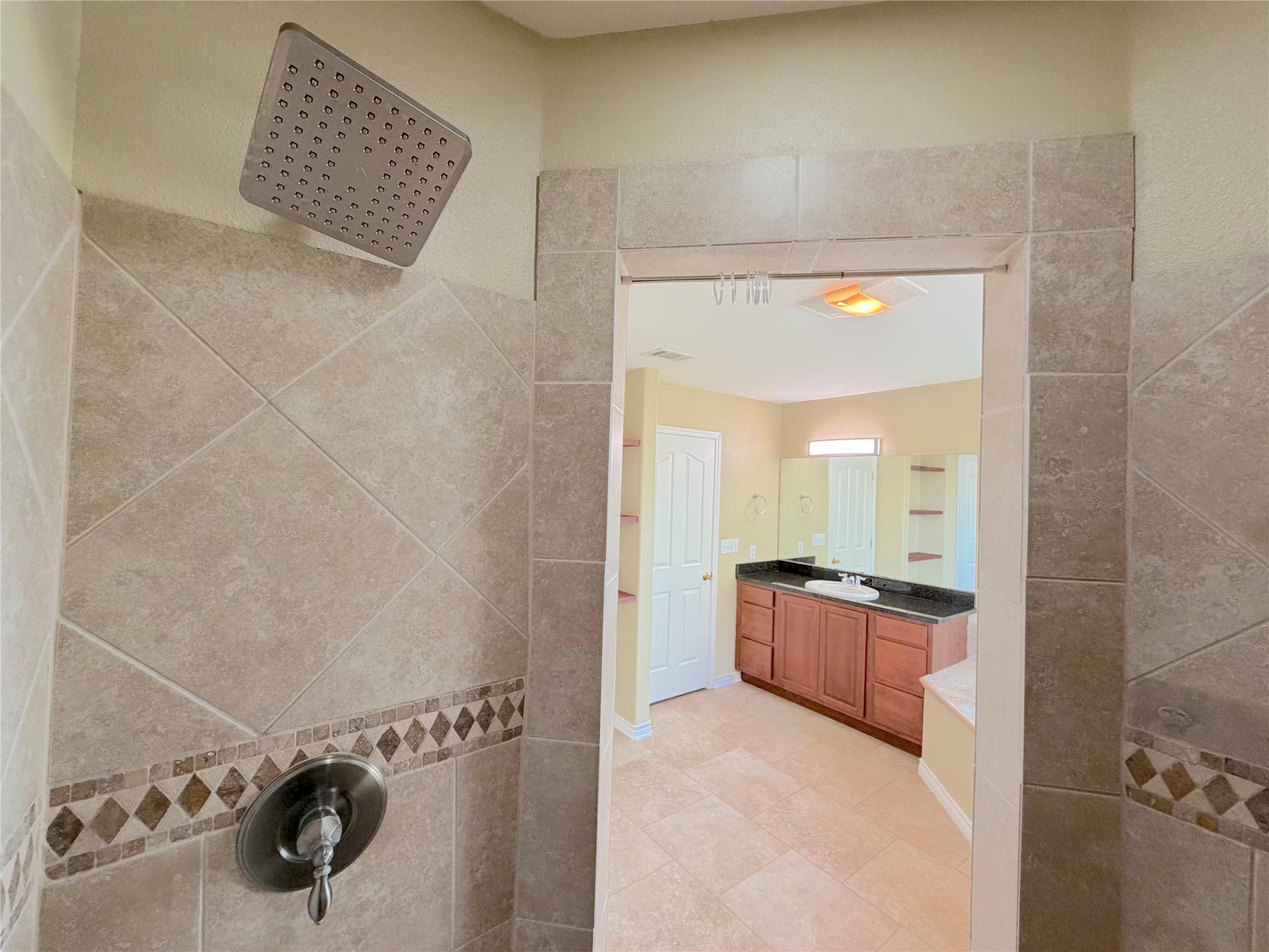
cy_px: 476
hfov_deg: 102.1
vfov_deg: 85.7
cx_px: 634
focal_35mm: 14
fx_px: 513
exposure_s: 1/120
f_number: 2.2
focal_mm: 2.22
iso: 250
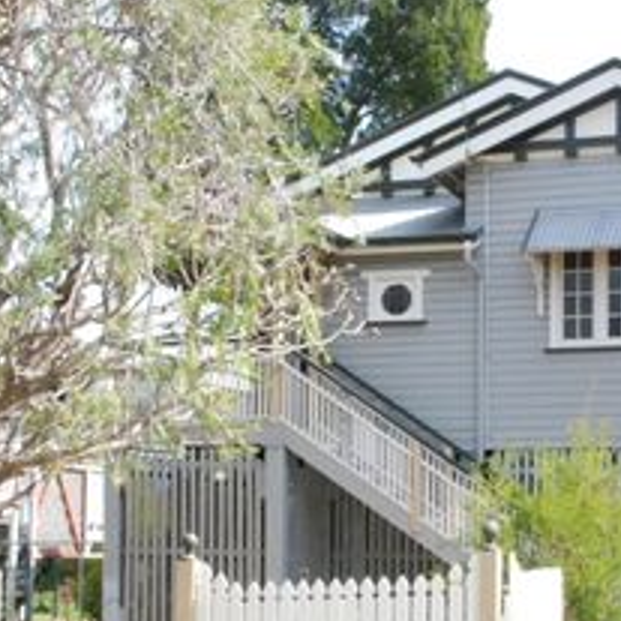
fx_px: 1644
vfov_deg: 21.3
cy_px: 404
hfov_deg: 21.3
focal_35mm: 81
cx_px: 441
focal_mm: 28
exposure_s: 1/100
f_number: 25
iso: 1600
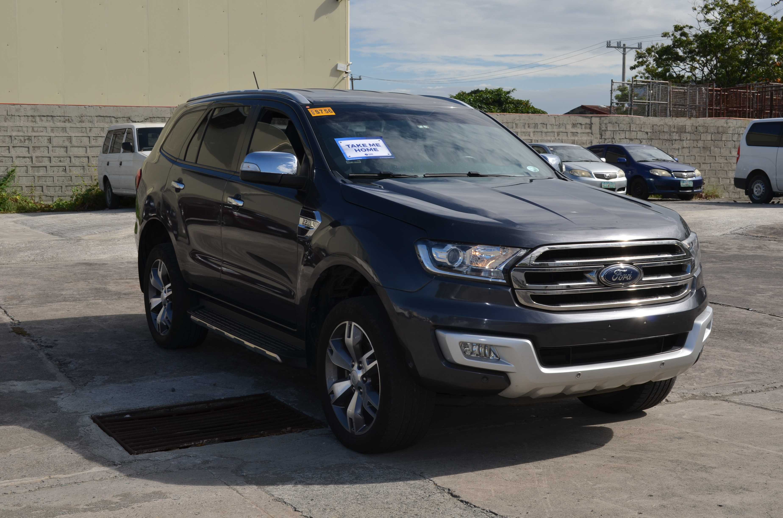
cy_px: 259
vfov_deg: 28.0
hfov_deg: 41.2
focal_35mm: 48
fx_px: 1042
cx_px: 392
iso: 100
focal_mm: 32
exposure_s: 1/200
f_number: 10
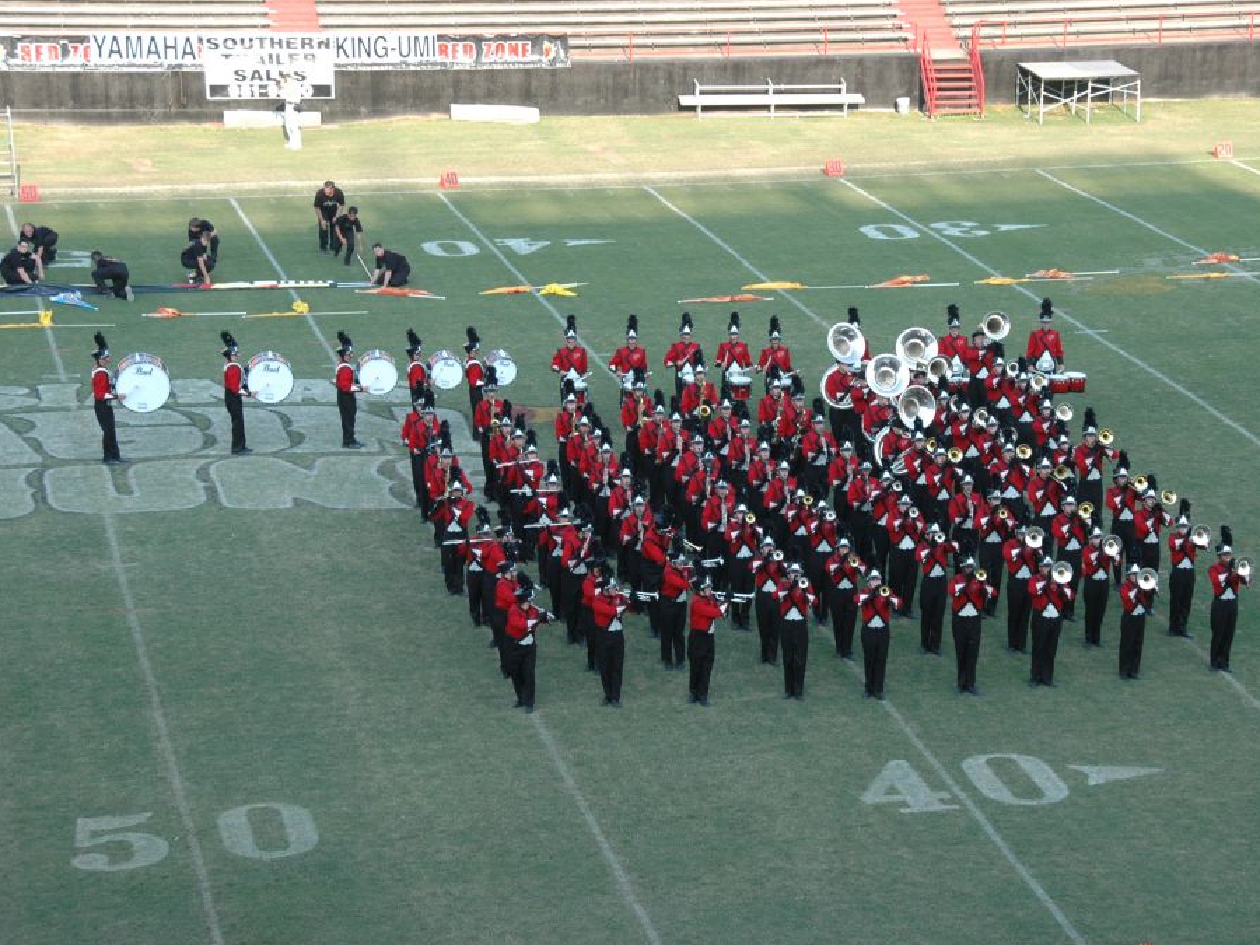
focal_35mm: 107
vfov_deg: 13.9
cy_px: 475
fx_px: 3878
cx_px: 707
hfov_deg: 18.4
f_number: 6.3
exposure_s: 1/160
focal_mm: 65
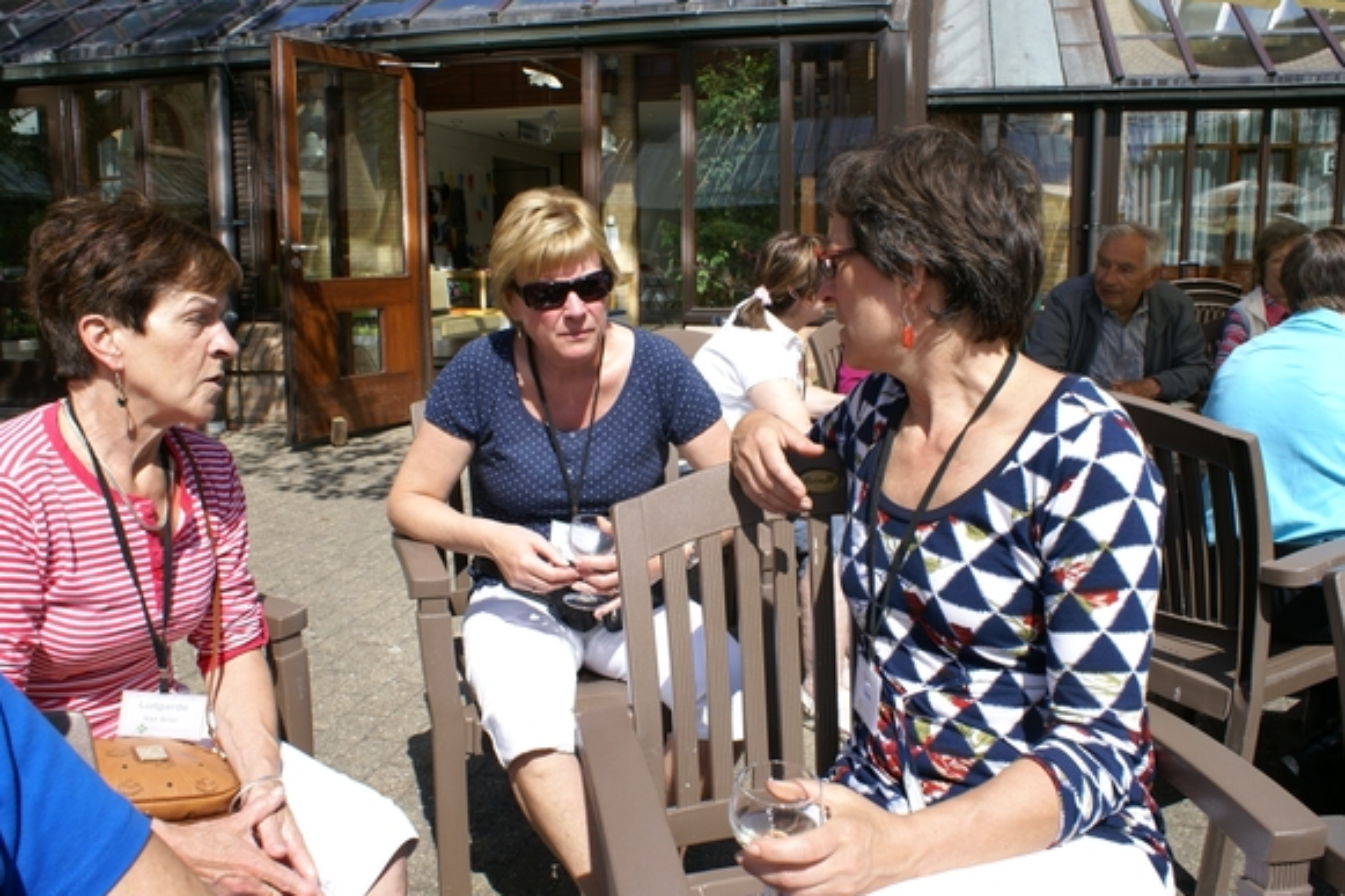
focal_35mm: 31
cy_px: 438
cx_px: 667
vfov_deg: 42.3
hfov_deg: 60.3
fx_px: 1158
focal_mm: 20
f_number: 10
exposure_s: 1/160
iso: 100
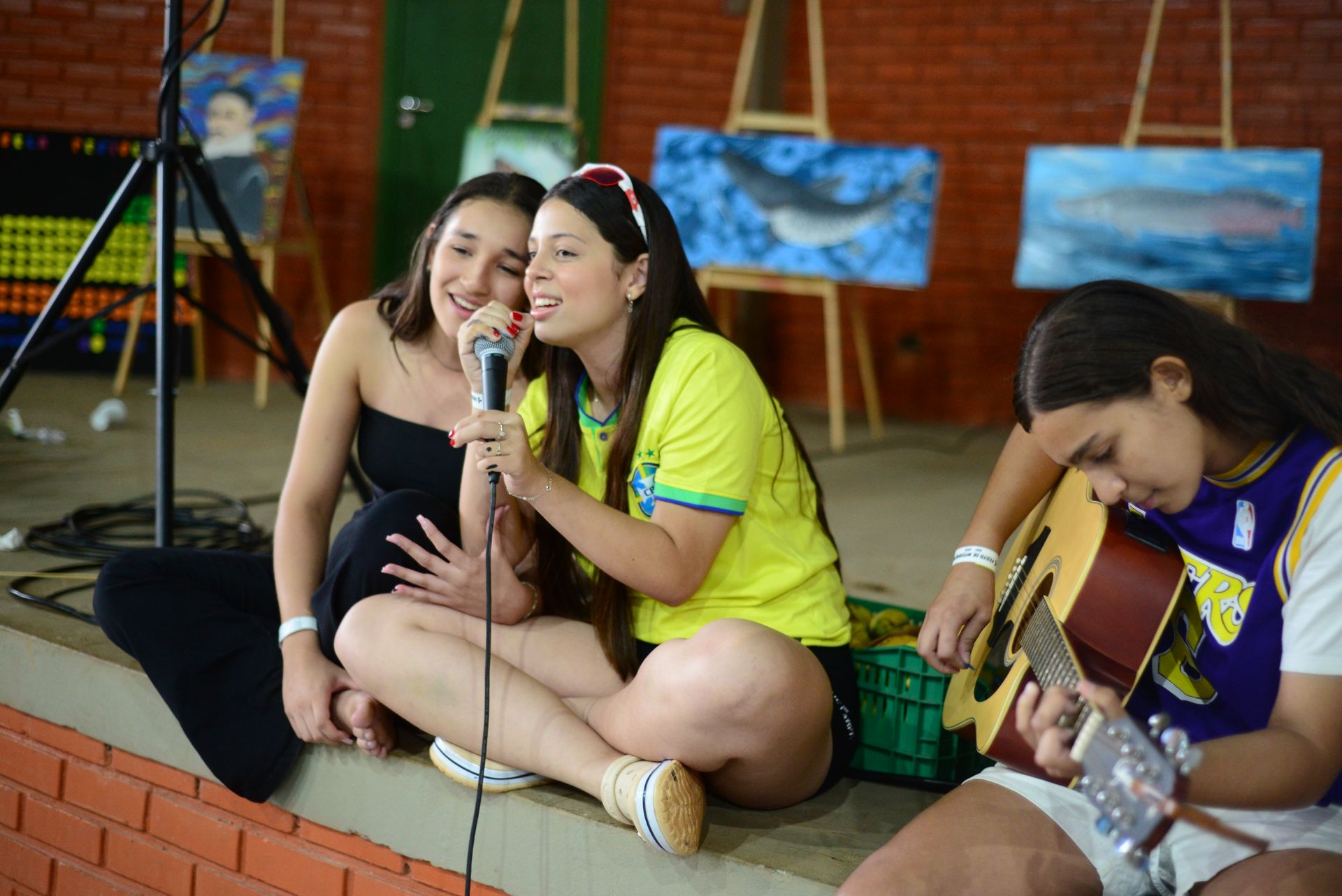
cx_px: 671
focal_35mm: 50
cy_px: 448
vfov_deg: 27.0
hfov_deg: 39.6
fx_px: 1865
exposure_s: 1/160
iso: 2500
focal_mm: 50
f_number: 2.2
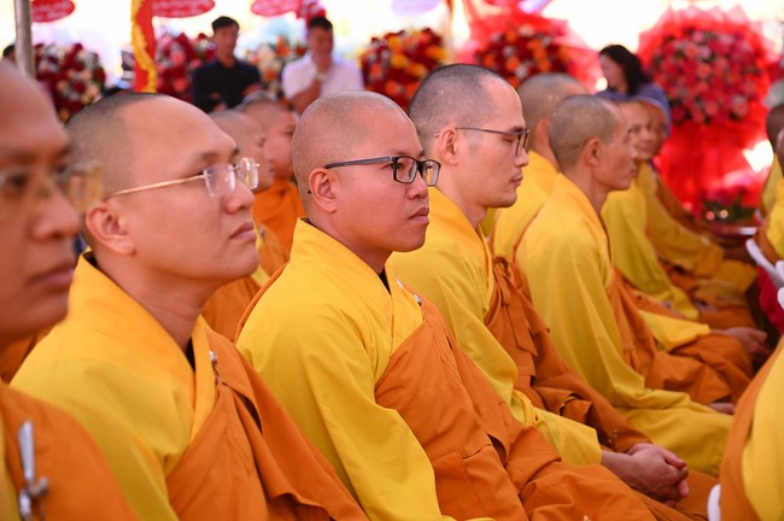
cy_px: 260
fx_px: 1523
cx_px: 392
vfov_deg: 19.4
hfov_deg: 28.9
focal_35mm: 70
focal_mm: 70
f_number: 4.5
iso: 1000
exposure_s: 1/250
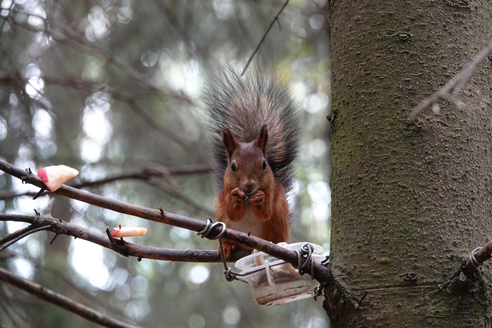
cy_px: 164
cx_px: 246
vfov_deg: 6.0
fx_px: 3129
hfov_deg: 9.0
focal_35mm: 229
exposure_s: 1/20
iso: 400
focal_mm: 83.9
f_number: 4
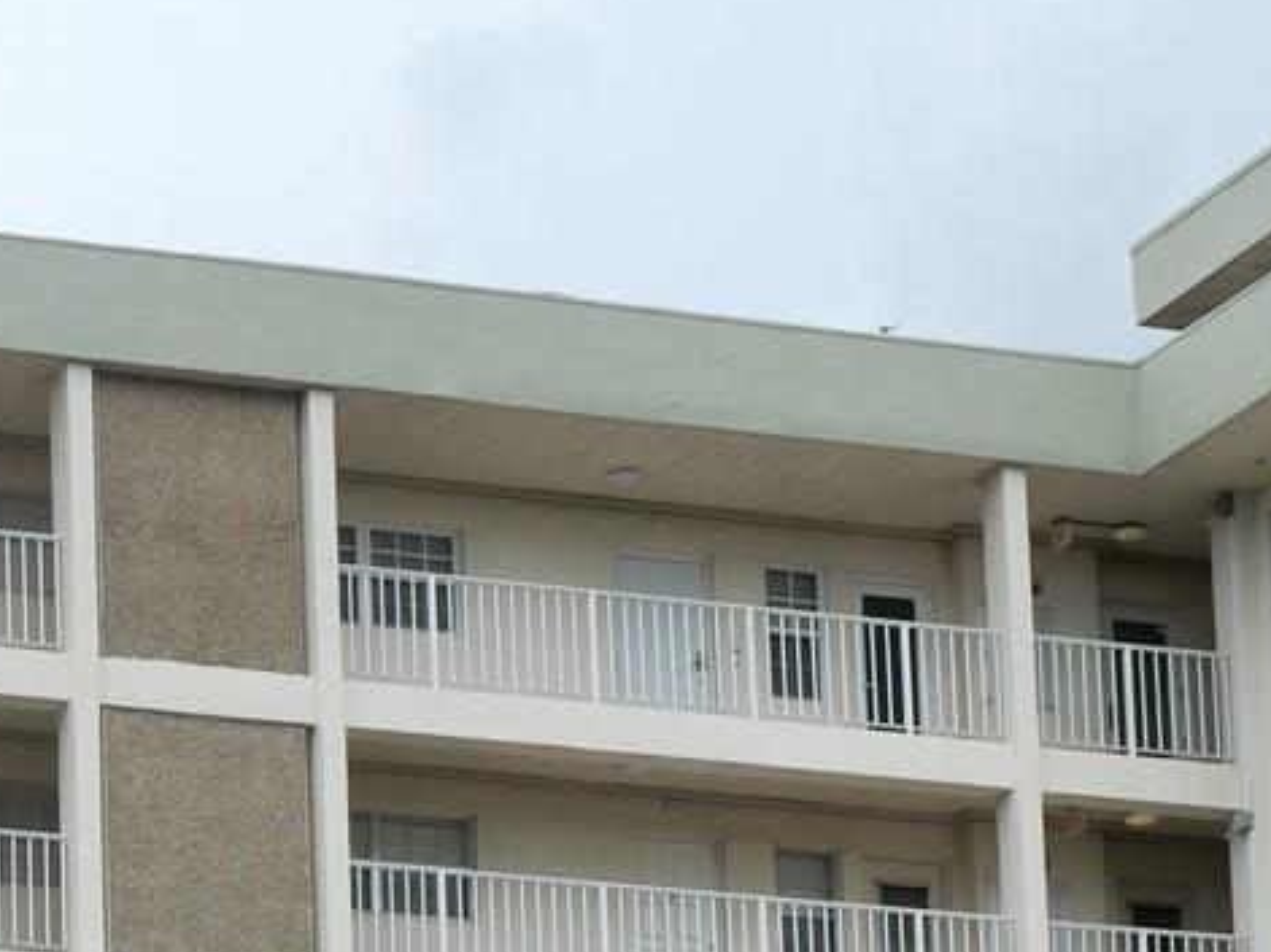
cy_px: 1556
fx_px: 6240
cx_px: -472
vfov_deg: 8.5
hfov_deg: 11.3
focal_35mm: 170
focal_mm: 25
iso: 200
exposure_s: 1/500
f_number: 7.1
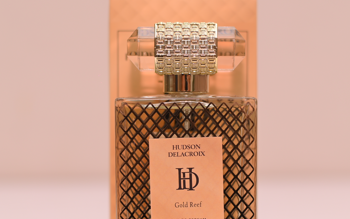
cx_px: 172
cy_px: 136
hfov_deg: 20.0
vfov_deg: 12.6
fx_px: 992
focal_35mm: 104
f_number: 2.8
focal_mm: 50
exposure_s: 1/200
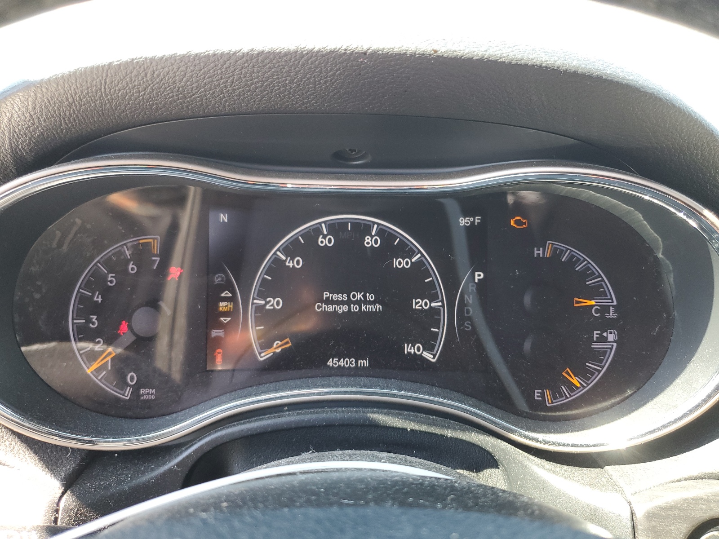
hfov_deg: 67.3
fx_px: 540
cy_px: 270
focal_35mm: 26
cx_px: 360
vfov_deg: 53.1
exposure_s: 1/100
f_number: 1.5
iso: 77
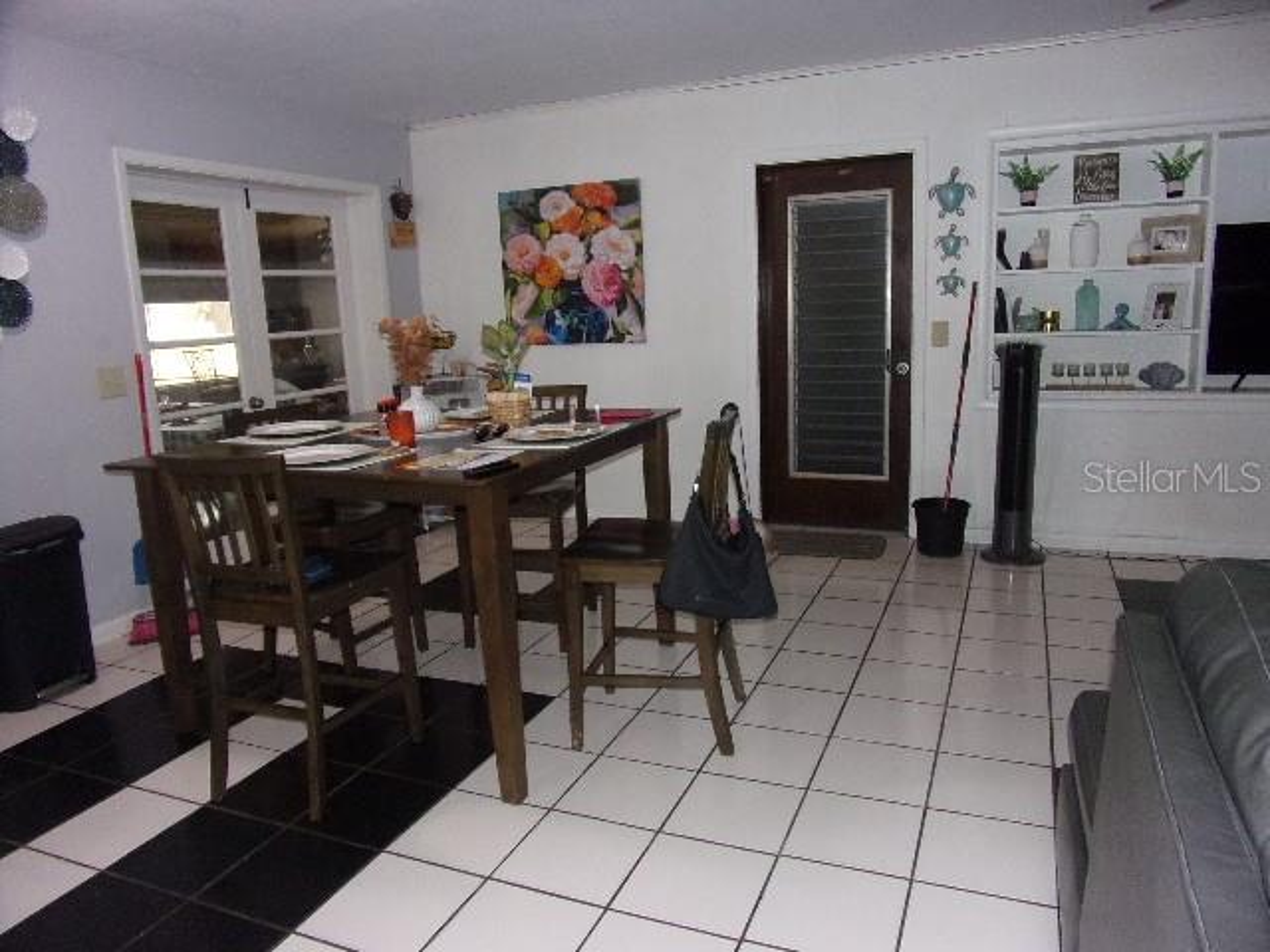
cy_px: 476
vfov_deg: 56.8
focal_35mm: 24
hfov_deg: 71.6
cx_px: 635
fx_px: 881
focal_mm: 4.3
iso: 320
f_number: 3.3
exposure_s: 1/34
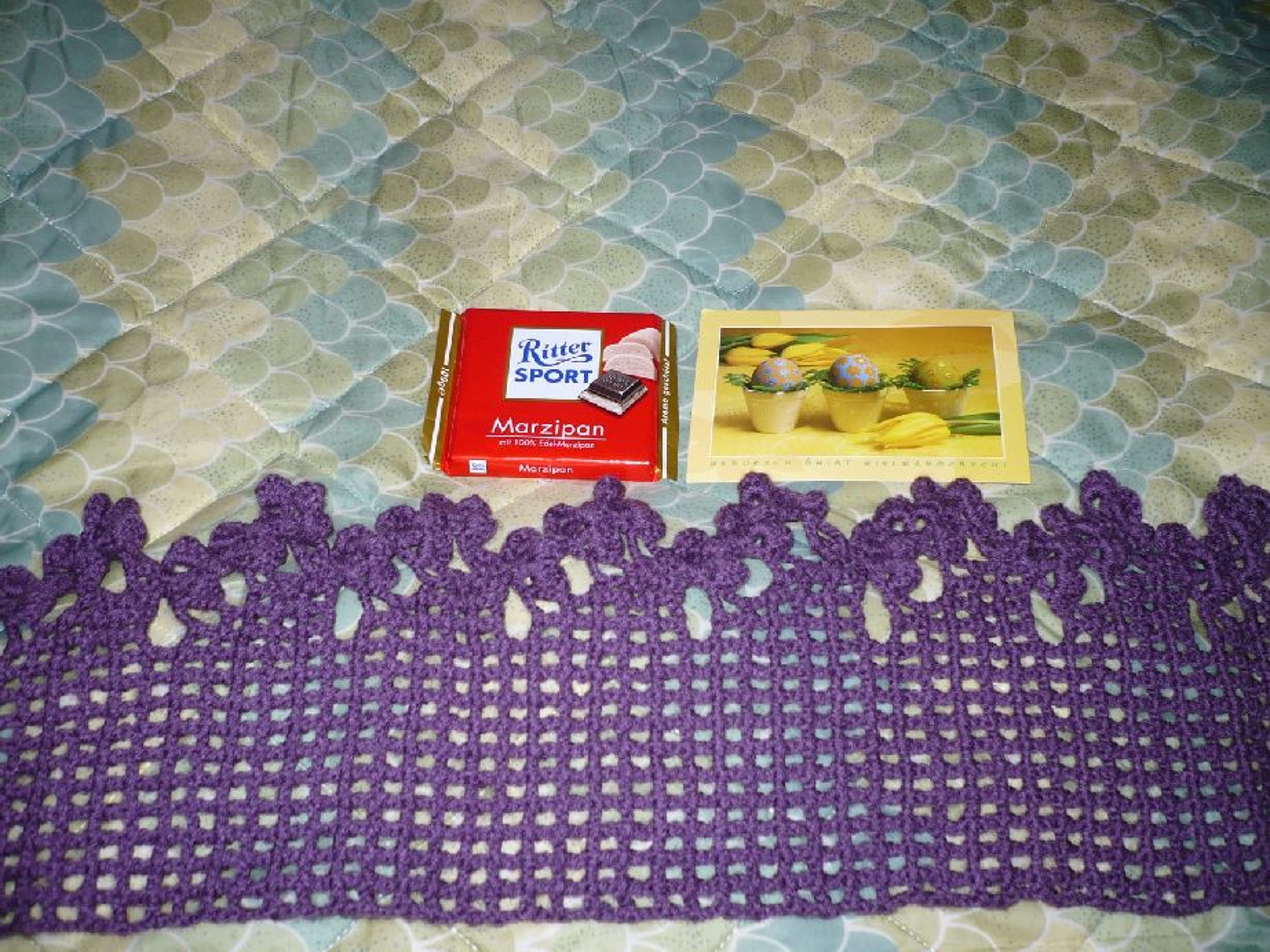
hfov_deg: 52.6
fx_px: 1284
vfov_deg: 40.7
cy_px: 476
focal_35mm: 35
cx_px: 635
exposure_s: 1/30
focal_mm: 5.8
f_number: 2.8
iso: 100
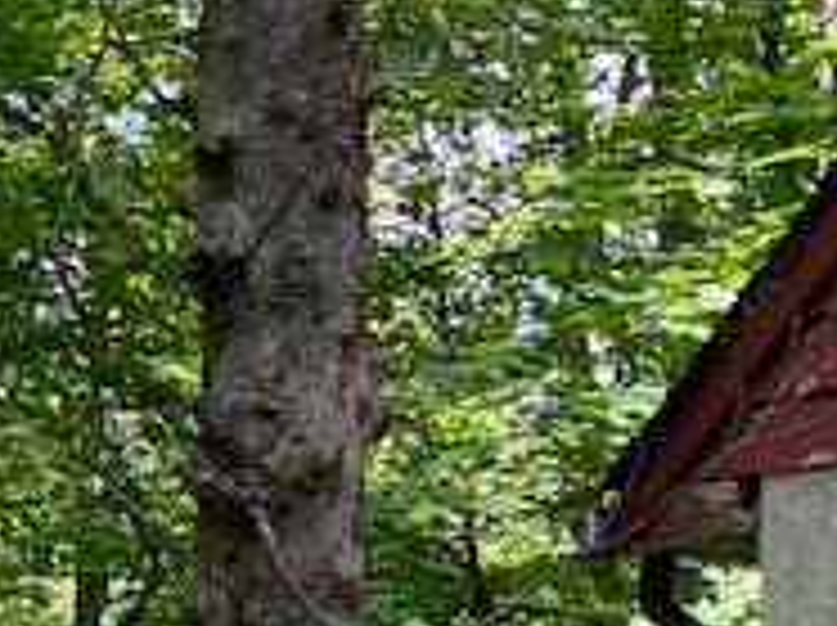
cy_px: 923
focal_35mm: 179
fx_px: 4323
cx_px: 846
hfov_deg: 11.0
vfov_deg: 8.1
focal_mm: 6
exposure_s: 1/122
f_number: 2
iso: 64
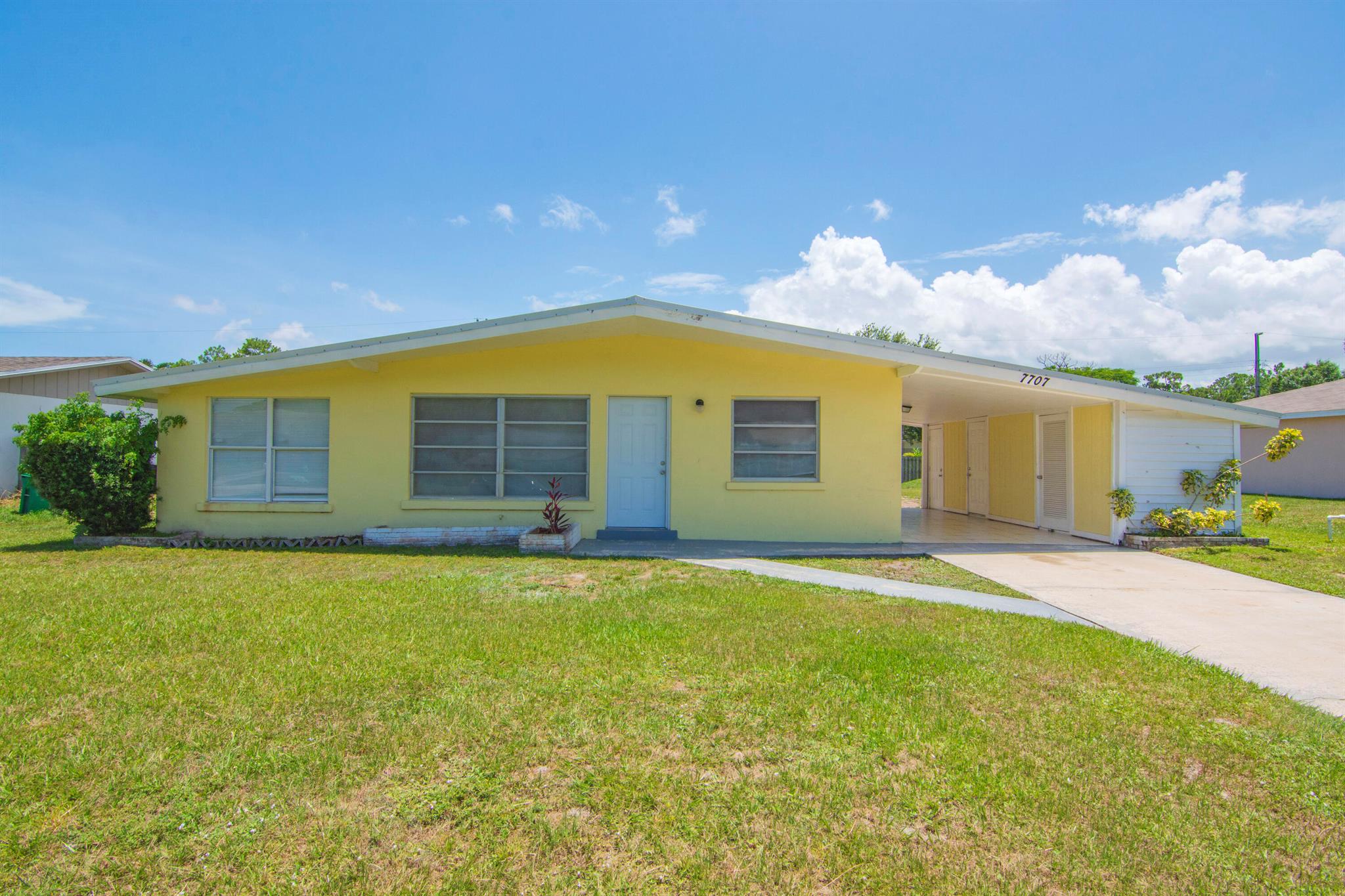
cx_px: 672
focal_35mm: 16
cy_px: 448
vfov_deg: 72.0
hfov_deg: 95.0
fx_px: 616
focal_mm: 11
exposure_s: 1/500
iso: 320
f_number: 11
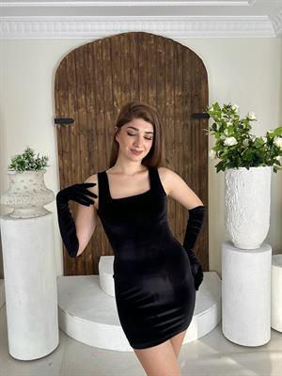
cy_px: 188
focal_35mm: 30
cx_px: 141
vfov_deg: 60.0
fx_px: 326
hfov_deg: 46.8
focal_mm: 2.69
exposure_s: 1/121
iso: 25
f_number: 1.9
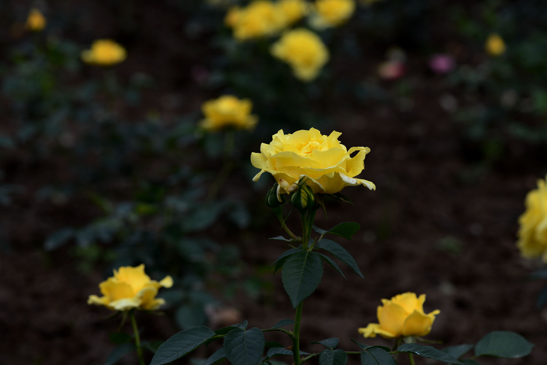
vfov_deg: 13.0
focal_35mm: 105
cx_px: 274
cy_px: 182
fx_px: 1596
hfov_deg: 19.5
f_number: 5.6
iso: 160
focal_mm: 105
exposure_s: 1/500
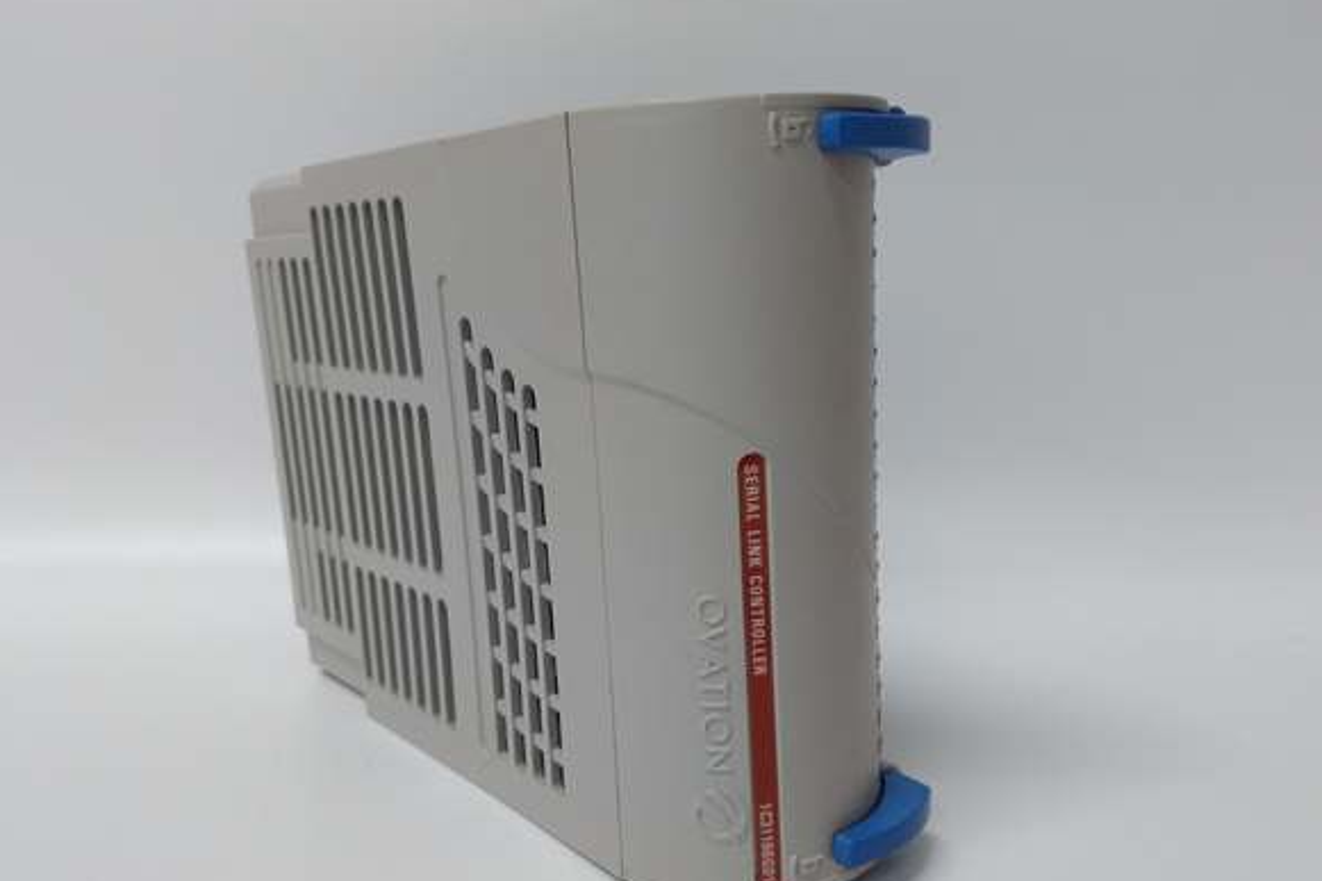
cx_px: 642
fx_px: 1065
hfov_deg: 63.7
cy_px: 496
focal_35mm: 29
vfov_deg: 44.8
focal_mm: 3.79
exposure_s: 1/33
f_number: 2
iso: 182
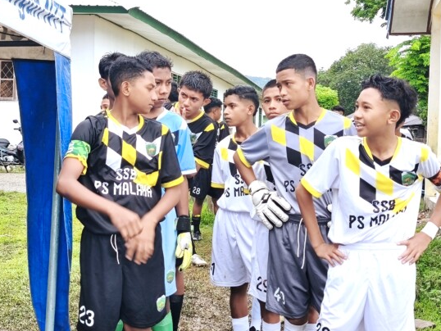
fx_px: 739
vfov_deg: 25.3
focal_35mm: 58
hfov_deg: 33.2
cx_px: 217
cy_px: 165
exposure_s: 1/108
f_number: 1.65
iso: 50
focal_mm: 6.18
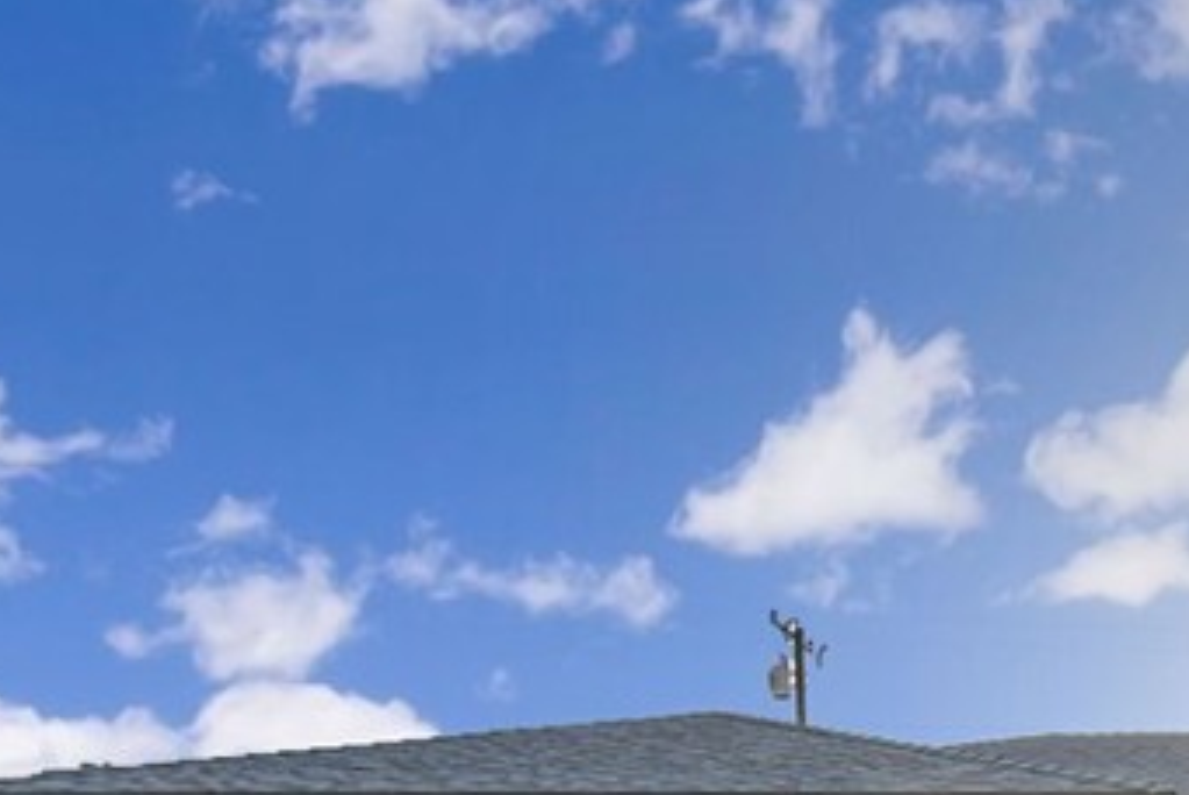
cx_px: 1203
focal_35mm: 45
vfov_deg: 25.9
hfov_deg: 38.4
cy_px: 1016
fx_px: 1487
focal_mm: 10
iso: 800
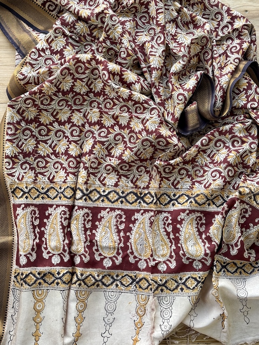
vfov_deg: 39.7
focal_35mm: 48
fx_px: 479
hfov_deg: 30.3
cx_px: 130
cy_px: 172
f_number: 1.78
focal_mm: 6.76
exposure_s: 1/284
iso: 64
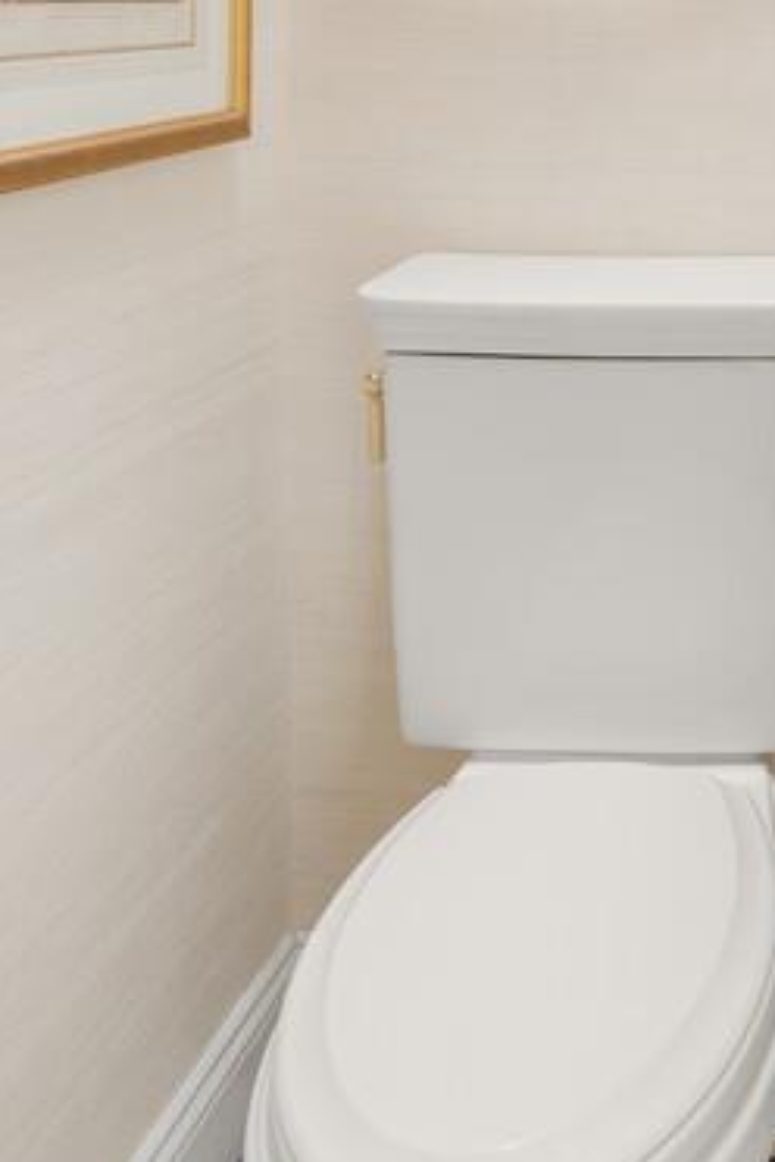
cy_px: 12
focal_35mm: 44
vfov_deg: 39.3
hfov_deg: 27.3
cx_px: 889
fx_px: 1432
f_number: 6.3
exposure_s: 1/10
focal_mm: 16.5
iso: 320
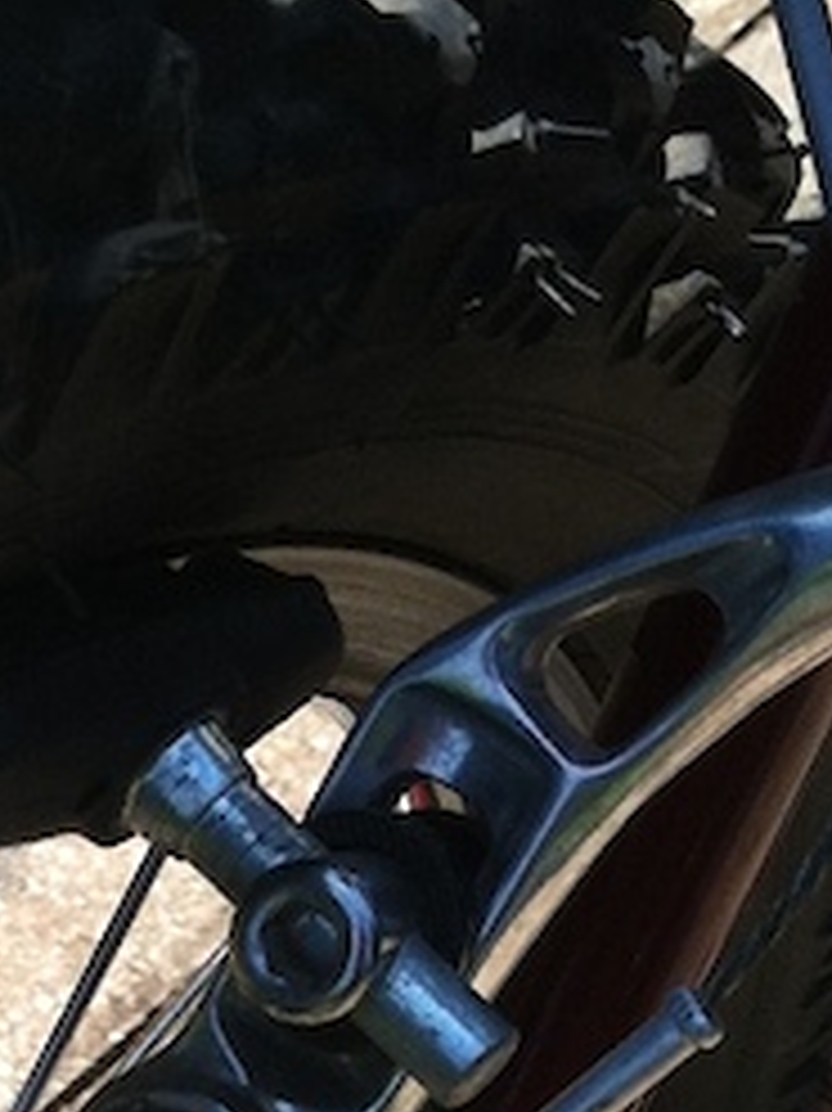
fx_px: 4651
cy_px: 1999
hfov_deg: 9.8
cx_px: -542
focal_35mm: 145
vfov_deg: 12.5
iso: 80
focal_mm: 3.85
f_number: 2.8
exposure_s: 1/500
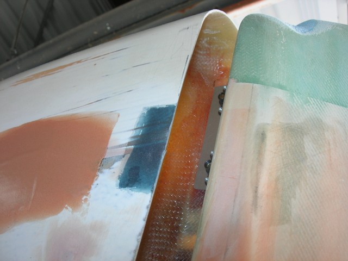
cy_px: 130
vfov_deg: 37.7
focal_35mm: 38
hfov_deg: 49.0
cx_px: 174
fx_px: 382
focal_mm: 7.8
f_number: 4.8
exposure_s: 1/30
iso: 64
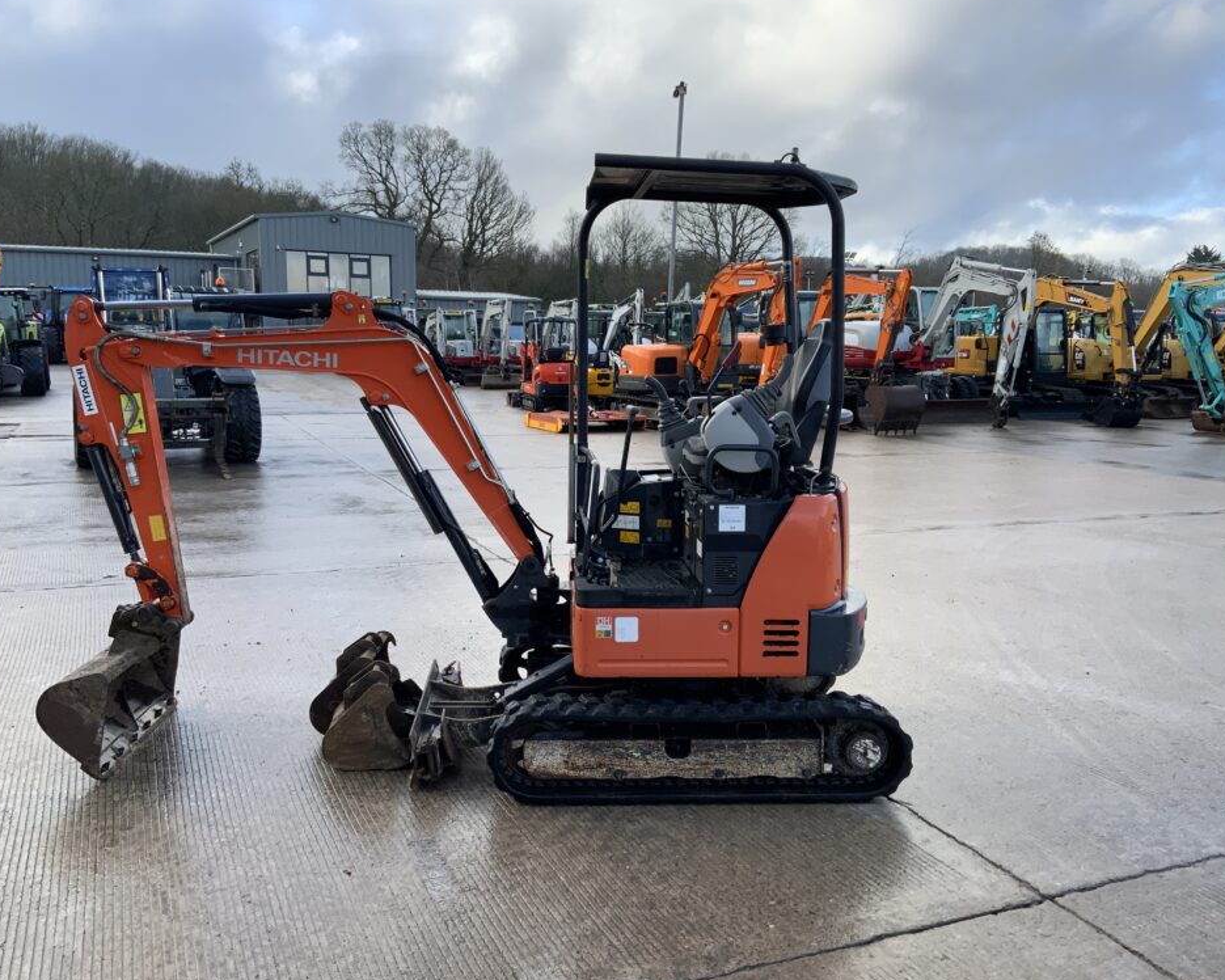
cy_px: 483
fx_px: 1124
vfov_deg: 47.1
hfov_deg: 57.2
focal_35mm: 31
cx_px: 592
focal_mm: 3
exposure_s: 1/495
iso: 16
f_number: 1.8
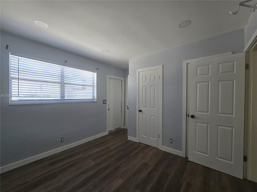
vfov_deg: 89.9
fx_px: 97
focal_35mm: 13
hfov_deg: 106.2
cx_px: 128
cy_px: 96
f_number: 2.2
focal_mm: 2.2
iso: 80
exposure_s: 1/120
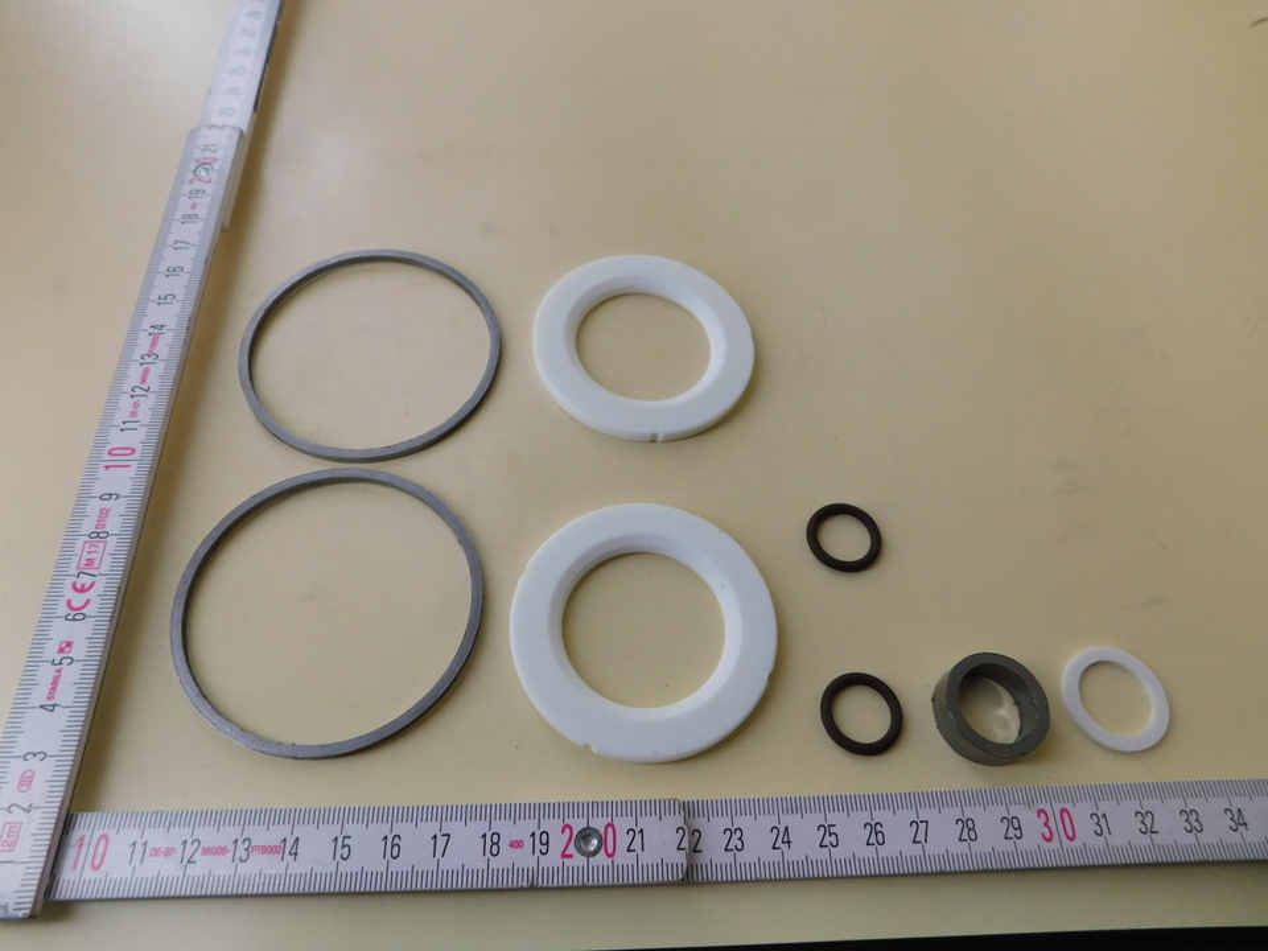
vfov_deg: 58.9
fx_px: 843
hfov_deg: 73.9
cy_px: 476
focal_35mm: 23
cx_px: 634
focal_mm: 4
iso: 125
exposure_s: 1/400
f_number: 3
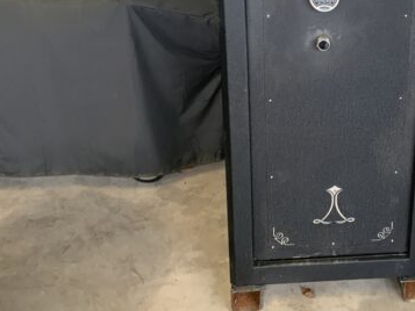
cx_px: 358
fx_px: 624
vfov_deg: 27.8
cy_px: 89
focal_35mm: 52
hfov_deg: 35.1
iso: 64
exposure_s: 1/75
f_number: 1.8
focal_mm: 3
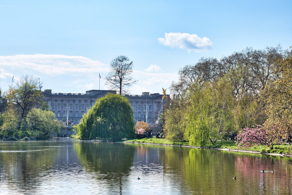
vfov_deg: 18.2
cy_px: 98
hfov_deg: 27.0
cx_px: 146
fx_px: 609
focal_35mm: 75
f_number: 10
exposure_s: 1/500
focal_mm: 50
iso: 320
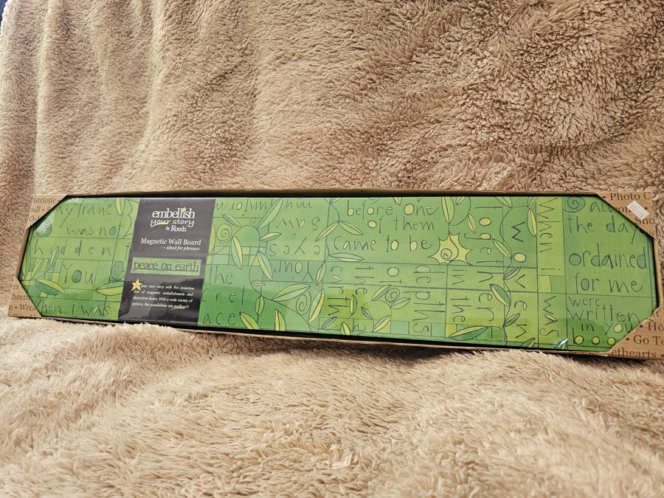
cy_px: 249
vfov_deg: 58.9
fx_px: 441
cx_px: 332
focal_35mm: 23
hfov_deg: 73.9
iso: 400
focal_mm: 6.3
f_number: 1.7
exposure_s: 1/120
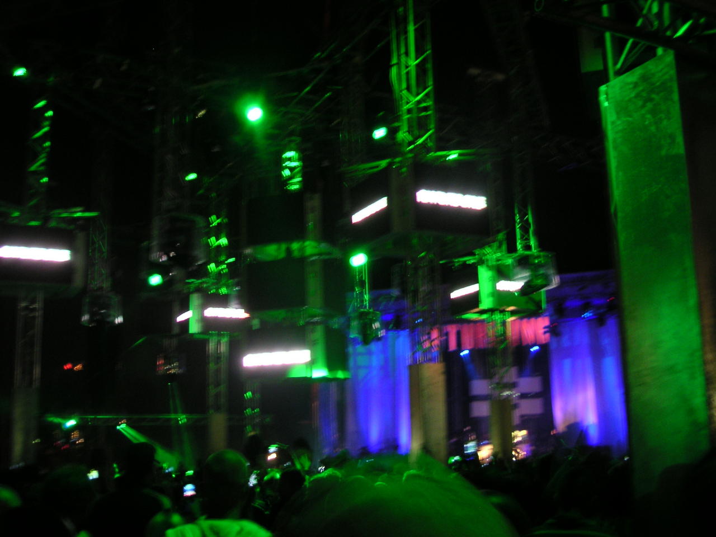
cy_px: 268
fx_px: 786
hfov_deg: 49.0
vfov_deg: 37.7
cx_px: 358
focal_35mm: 38
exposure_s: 1/2
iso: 100
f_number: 2.8
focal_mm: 6
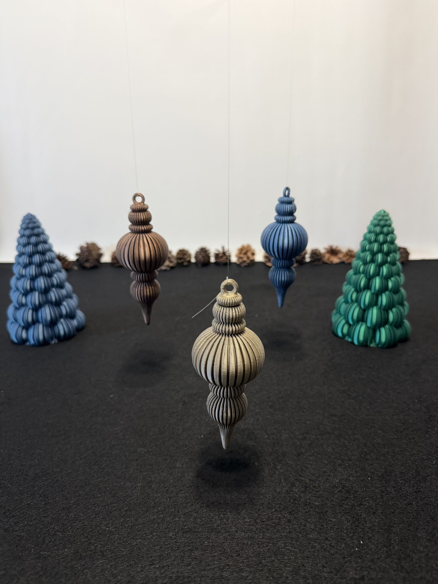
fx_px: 405
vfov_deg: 71.6
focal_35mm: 24
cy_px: 292
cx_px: 219
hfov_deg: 56.8
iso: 200
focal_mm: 6.76
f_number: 1.78
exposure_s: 1/100
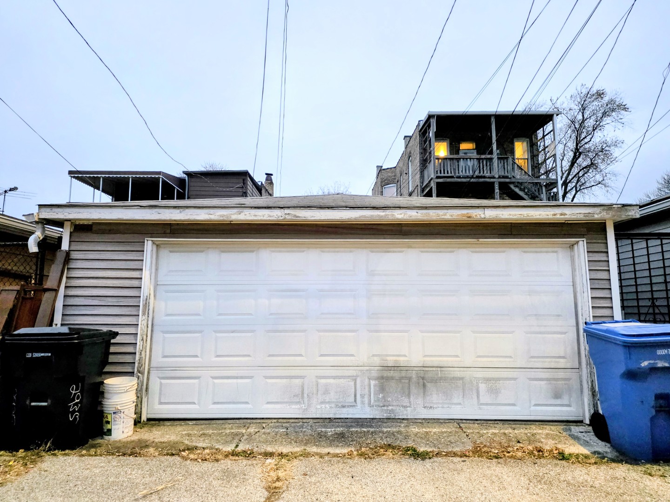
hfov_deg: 73.9
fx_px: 445
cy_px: 251
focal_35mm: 23
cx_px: 335
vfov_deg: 58.9
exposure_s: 1/120
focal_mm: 6.25
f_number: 1.7
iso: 2000
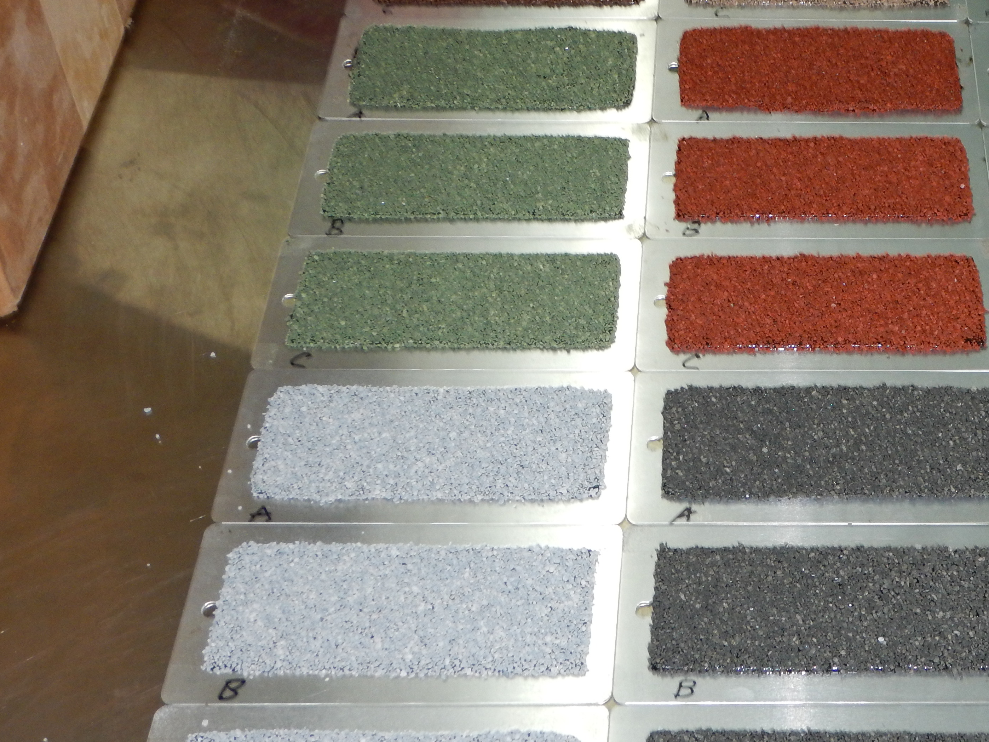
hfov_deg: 30.8
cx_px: 806
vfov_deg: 24.0
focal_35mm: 61
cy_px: 331
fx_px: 1743
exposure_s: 1/30
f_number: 4.2
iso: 200
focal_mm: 6.6
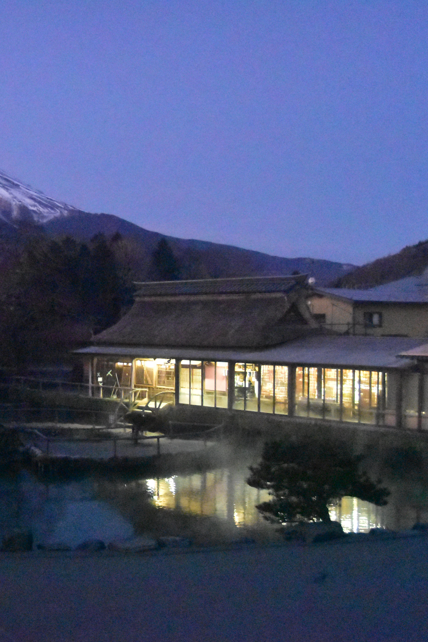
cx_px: 40
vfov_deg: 16.4
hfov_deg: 10.9
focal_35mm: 125
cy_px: 323
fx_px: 2225
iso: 25600
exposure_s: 1/80
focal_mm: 55
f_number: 5.6
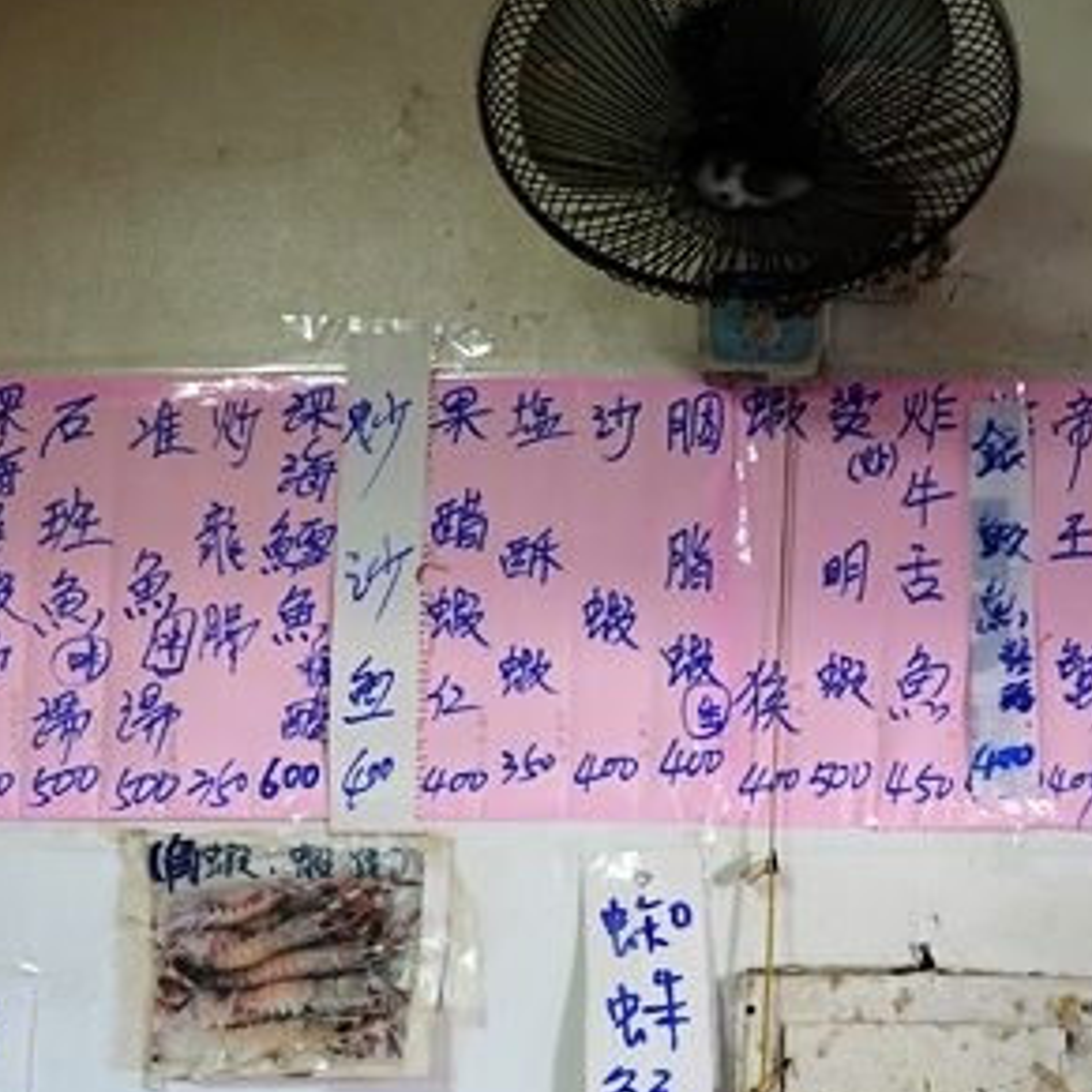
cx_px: 897
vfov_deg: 22.7
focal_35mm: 76
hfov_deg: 22.4
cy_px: 670
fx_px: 2712
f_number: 4
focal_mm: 14.69
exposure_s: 1/40
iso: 320
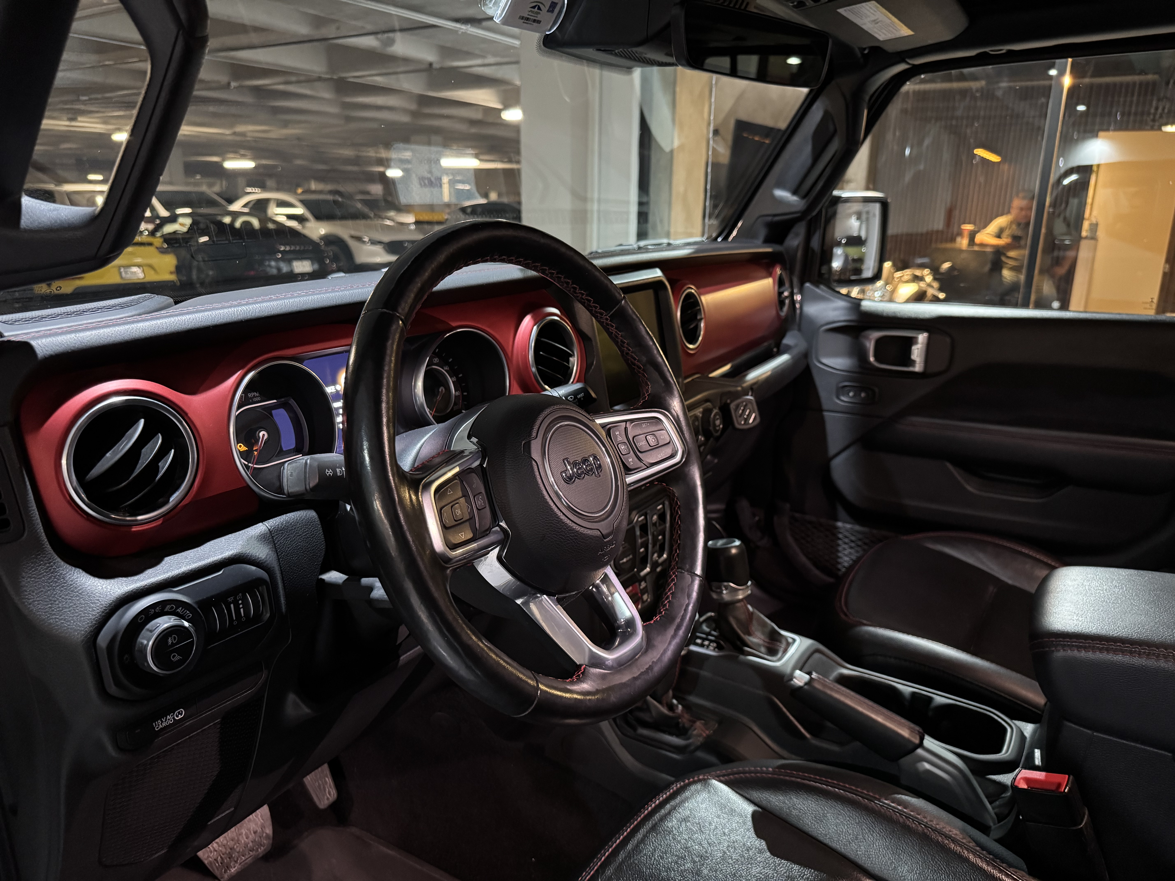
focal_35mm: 24
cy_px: 440
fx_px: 815
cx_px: 588
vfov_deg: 56.8
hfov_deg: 71.6
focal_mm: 6.76
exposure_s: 1/30
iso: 800
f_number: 1.78
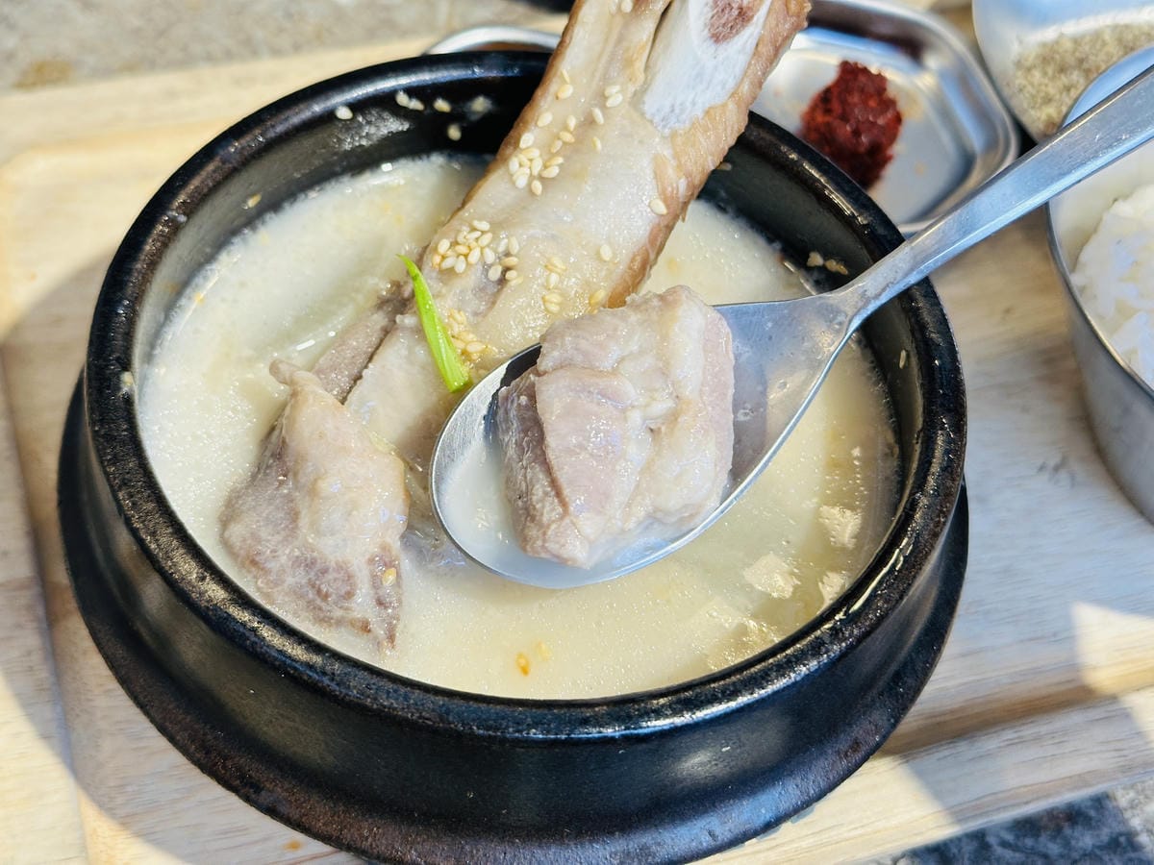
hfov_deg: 39.7
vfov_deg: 30.3
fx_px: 1600
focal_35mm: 48
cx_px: 577
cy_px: 432
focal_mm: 6.86
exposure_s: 1/60
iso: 80
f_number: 1.78
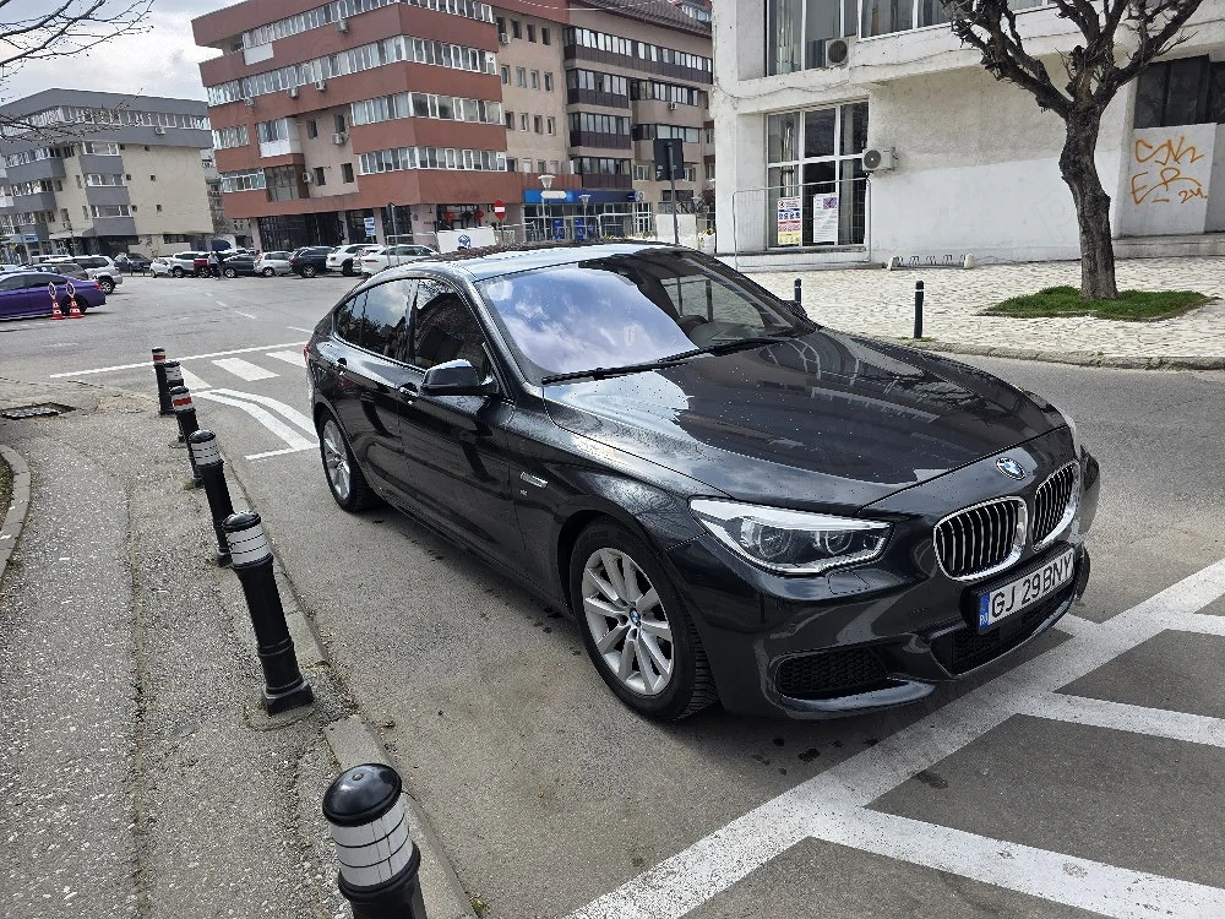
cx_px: 612
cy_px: 460
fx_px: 814
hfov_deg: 73.9
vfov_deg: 58.9
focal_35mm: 23
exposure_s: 1/3333
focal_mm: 6.3
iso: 80
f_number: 1.7
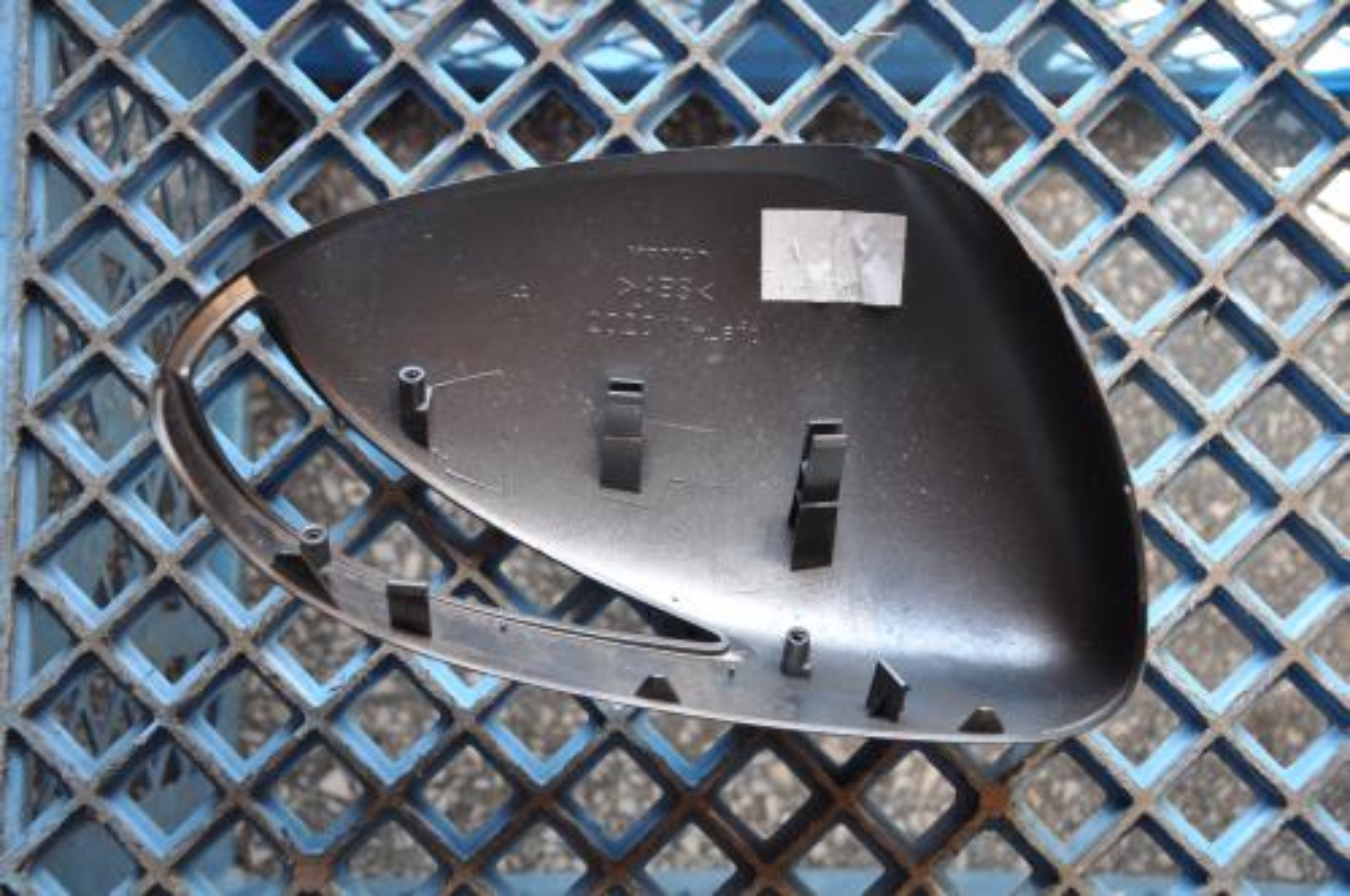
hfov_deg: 43.7
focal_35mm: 45
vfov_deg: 29.8
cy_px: 448
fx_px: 1685
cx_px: 675
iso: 450
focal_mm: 30
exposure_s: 1/60
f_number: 4.2
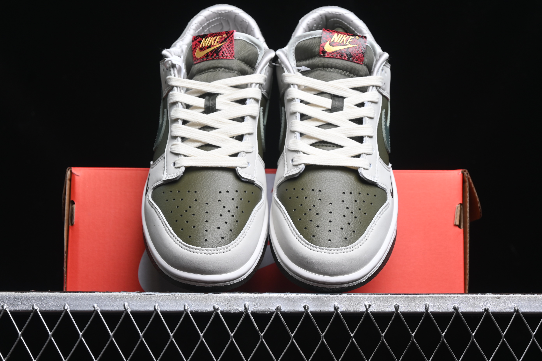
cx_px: 271
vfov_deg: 18.2
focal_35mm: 75
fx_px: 1129
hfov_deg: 27.0
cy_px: 180
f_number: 6.3
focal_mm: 50
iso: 160
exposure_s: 1/50
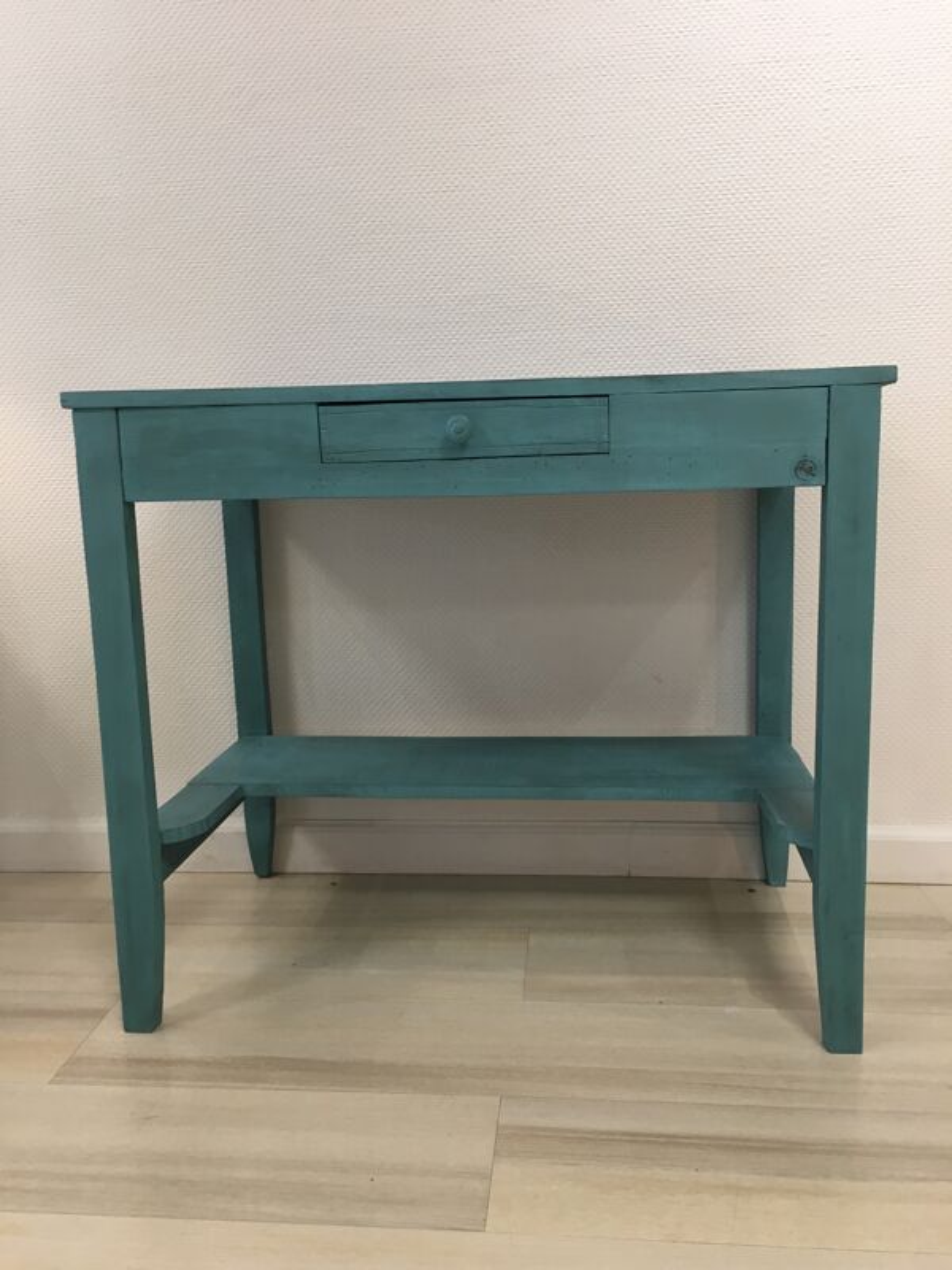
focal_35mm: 29
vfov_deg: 61.7
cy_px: 635
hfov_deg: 48.2
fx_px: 1063
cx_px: 476
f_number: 2.2
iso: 80
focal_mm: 4.15
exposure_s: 1/33
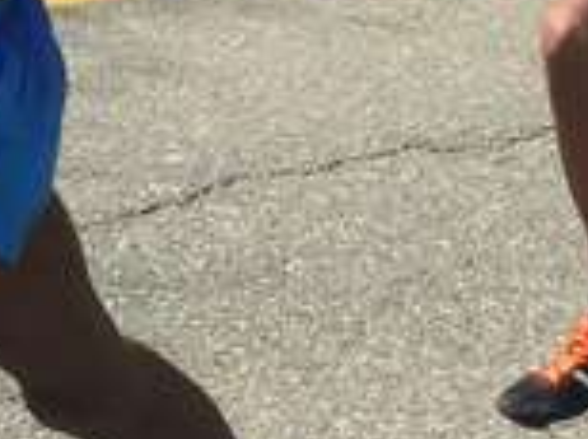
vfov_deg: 9.7
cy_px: -76
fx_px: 2561
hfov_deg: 13.1
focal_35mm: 151
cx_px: 428
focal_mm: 4.15
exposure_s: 1/916
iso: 25
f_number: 2.2
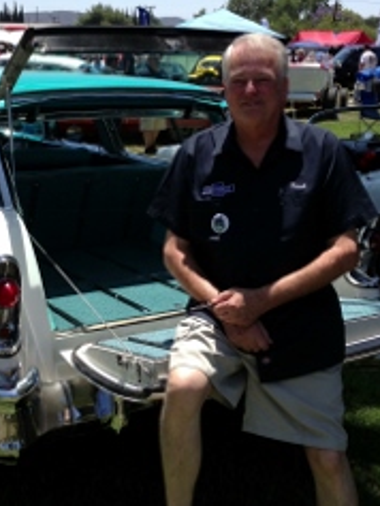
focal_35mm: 59
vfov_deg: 32.6
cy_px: 209
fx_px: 863
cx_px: 120
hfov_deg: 24.7
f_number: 2.4
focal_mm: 4.28
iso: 50
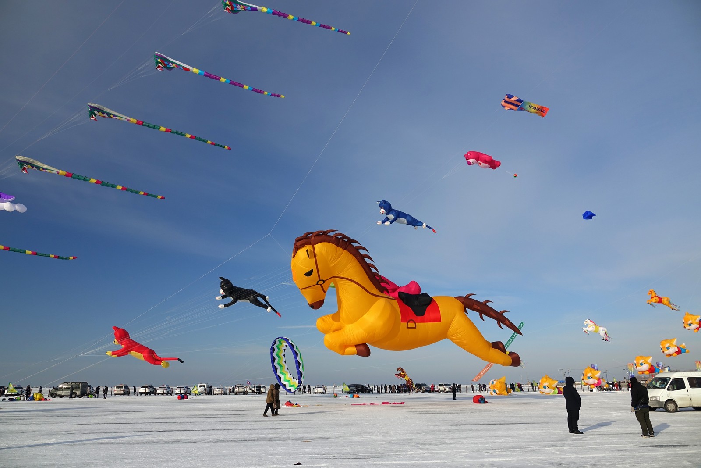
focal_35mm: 24
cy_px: 234
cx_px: 350
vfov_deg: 53.1
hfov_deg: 73.7
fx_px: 467
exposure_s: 1/640
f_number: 4
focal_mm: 8.8
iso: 100
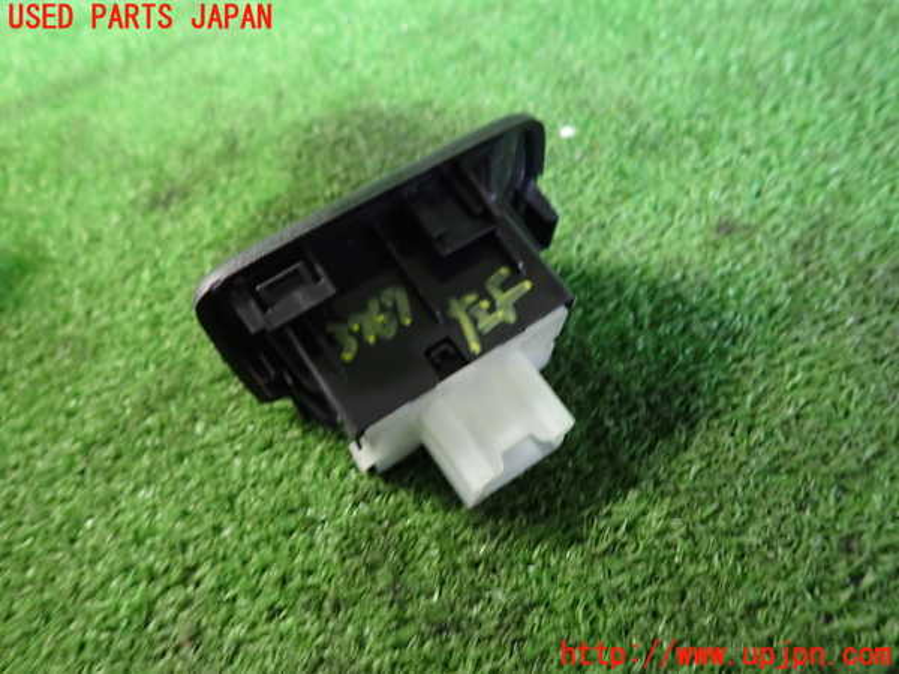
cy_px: 337
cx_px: 450
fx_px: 649
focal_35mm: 25
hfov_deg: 69.4
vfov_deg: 54.9
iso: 800
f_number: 2
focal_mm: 4.5
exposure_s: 1/30
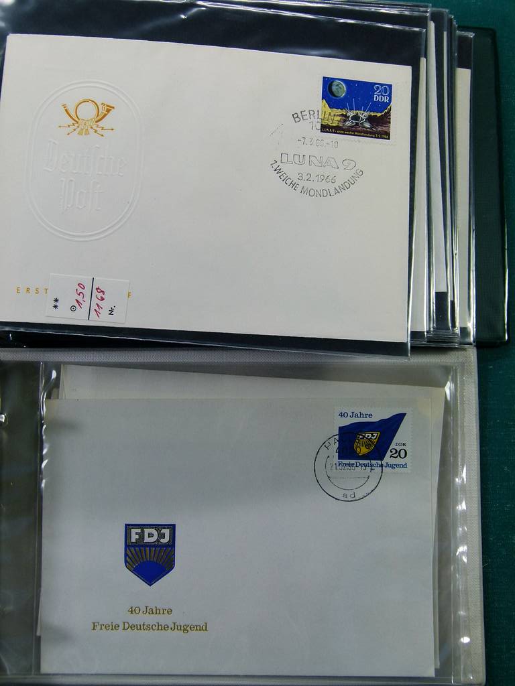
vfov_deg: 46.8
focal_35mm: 40
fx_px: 793
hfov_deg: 36.0
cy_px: 343
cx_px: 258
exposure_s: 1/100
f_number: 4
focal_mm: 7.3
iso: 100
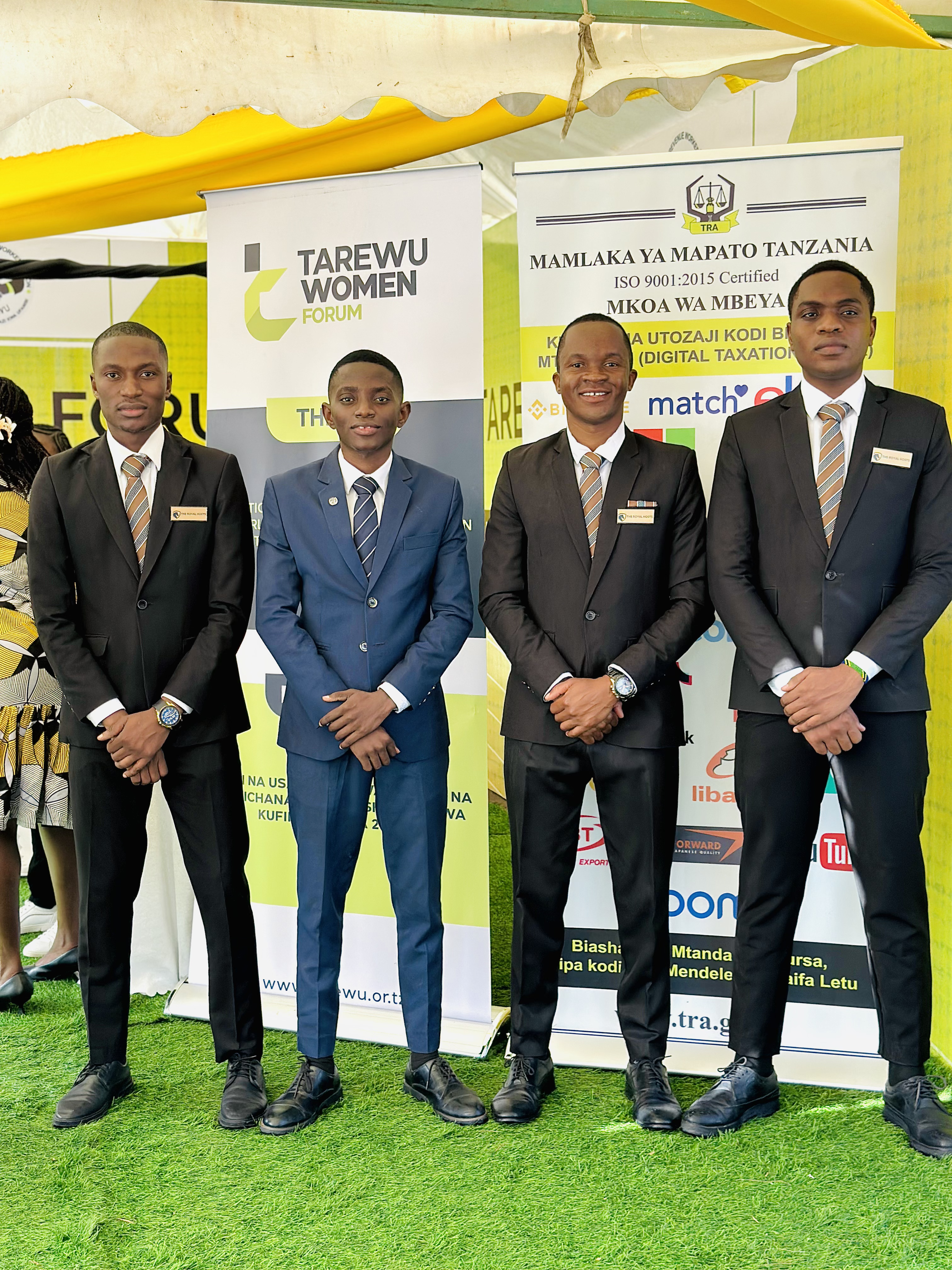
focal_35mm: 48
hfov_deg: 30.3
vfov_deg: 39.7
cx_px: 476
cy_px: 635
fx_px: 1760
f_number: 1.78
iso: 80
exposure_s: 1/494
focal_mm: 6.86
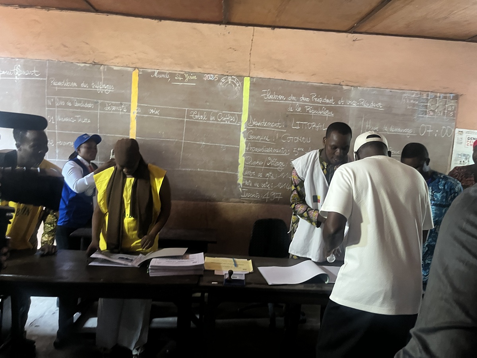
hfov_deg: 67.3
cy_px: 179
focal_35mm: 26
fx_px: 358
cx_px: 238
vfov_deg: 53.1
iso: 500
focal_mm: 5.1
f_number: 1.6
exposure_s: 1/60
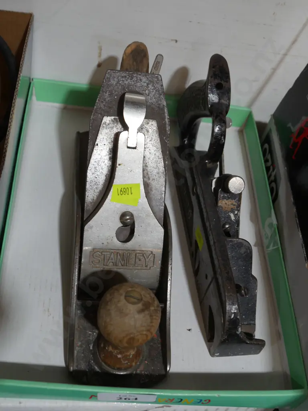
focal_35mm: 46
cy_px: 206
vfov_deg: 41.2
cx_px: 154
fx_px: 546
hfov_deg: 31.5
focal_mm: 23
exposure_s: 1/60
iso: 640
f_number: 5.6
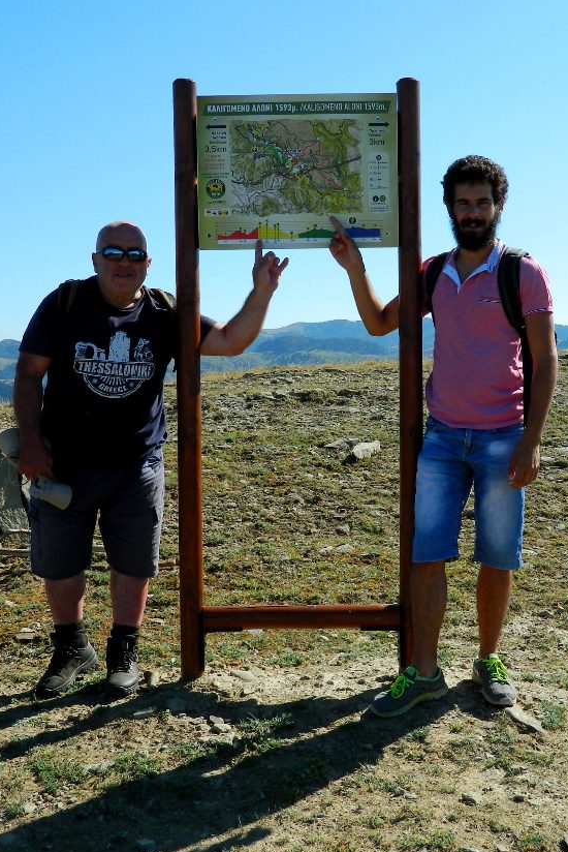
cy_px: 428
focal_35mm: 49
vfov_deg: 40.3
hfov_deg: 27.5
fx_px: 1159
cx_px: 337
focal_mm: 6.2
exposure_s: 1/800
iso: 80
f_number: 3.3
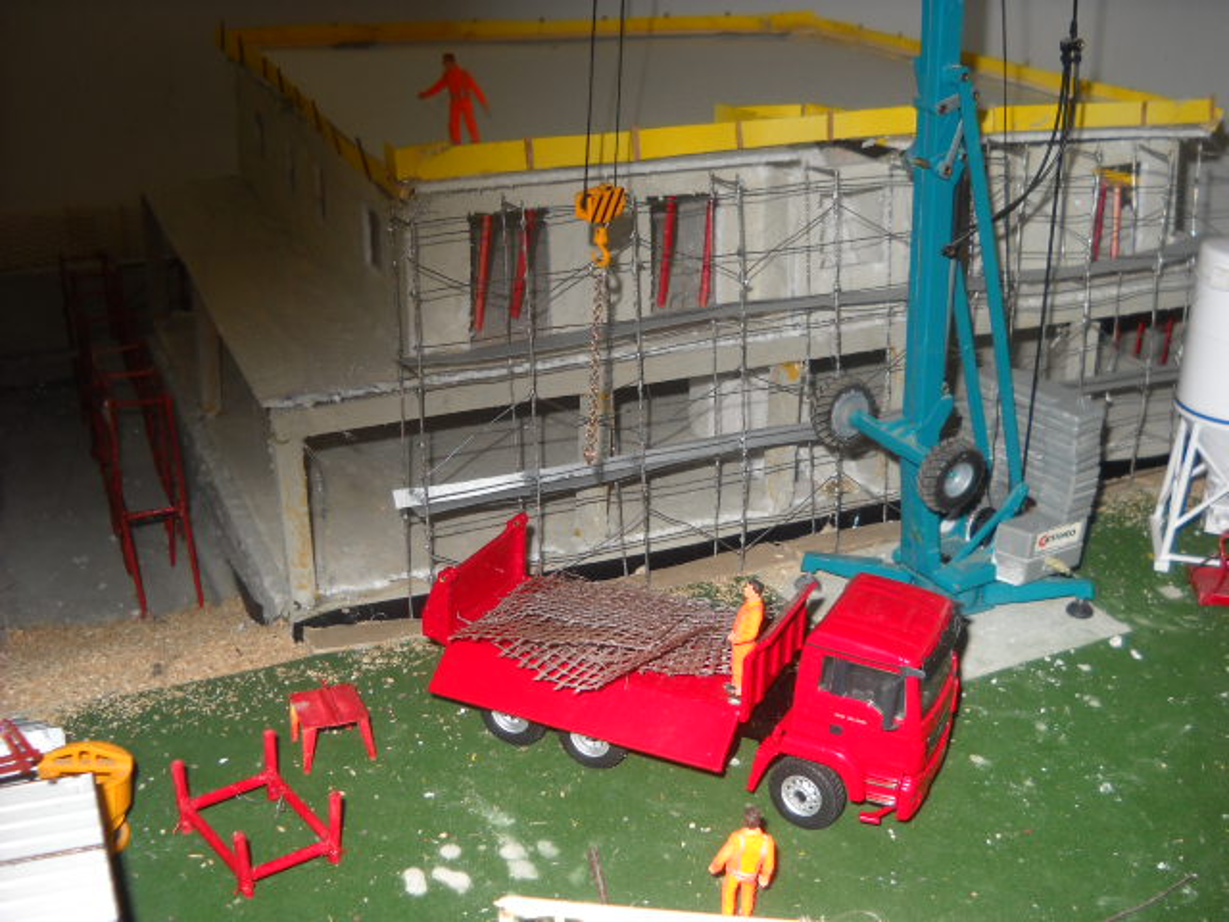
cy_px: 461
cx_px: 614
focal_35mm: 41
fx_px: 1456
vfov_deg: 35.1
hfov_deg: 45.8
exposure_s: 1/30
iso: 64
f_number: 3.1
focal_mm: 6.72
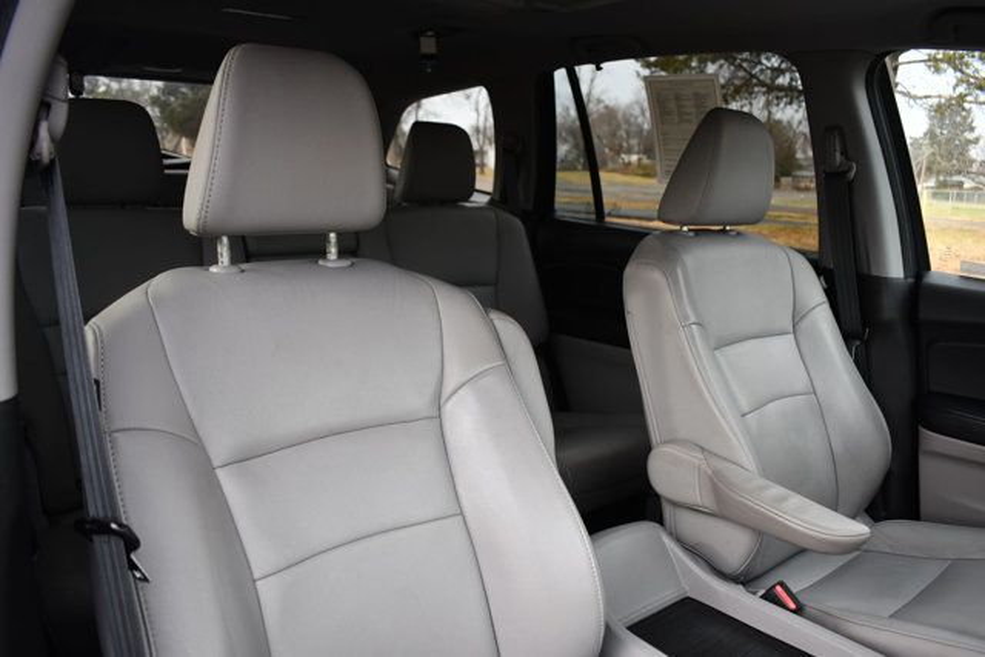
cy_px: 328
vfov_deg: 48.0
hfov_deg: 67.4
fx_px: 739
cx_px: 492
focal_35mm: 27
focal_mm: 18
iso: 400
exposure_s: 1/250
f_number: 4
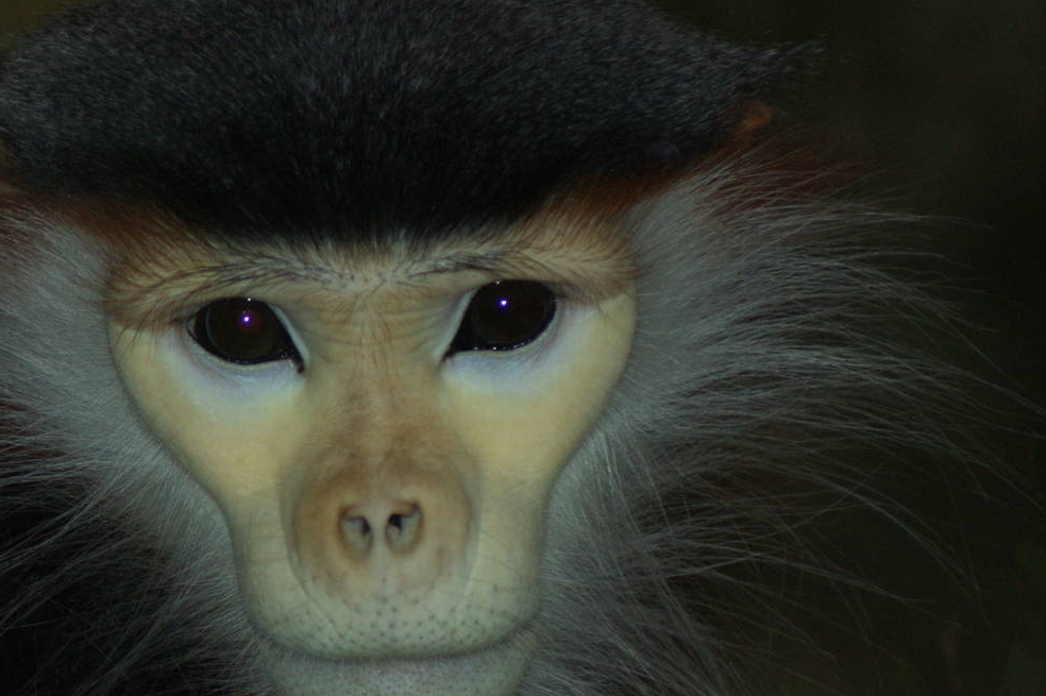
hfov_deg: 2.8
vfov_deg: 1.9
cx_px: 412
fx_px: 21257
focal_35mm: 732
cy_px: 521
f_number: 5.6
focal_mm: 300
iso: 400
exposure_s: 1/125
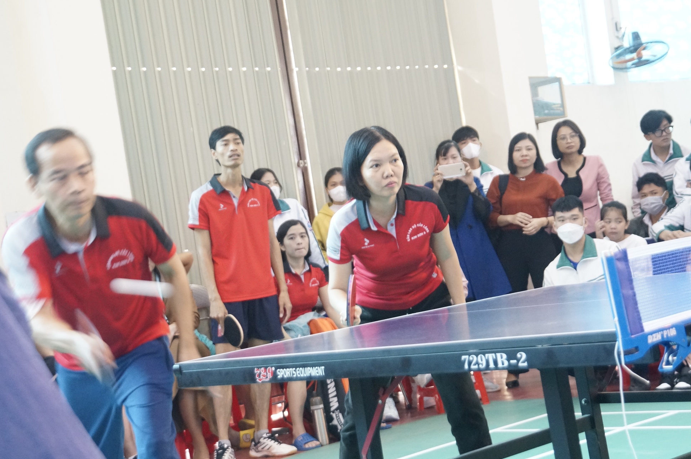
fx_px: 1361
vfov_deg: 19.1
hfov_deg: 28.5
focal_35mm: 71
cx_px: 344
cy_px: 227
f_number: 5
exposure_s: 1/60
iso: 3200
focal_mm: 46
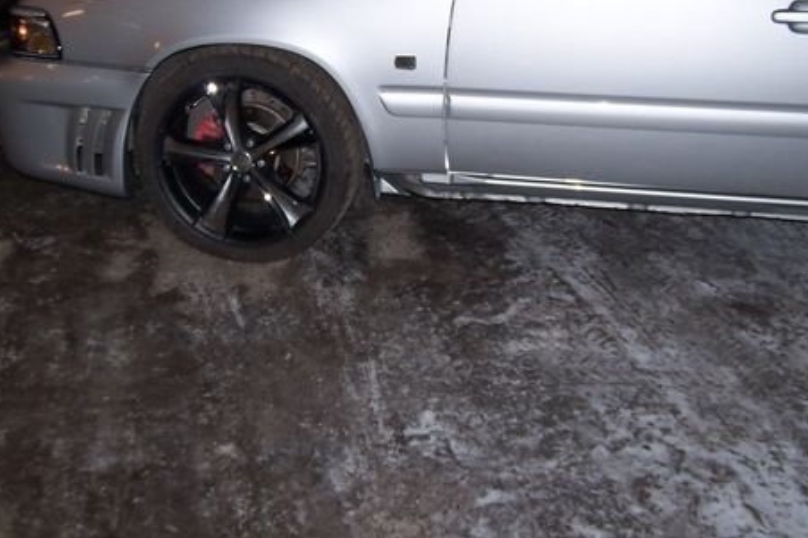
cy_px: 168
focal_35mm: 56
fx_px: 1256
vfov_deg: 24.0
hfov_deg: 35.6
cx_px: 345
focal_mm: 6.3
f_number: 2.8
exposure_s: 1/60
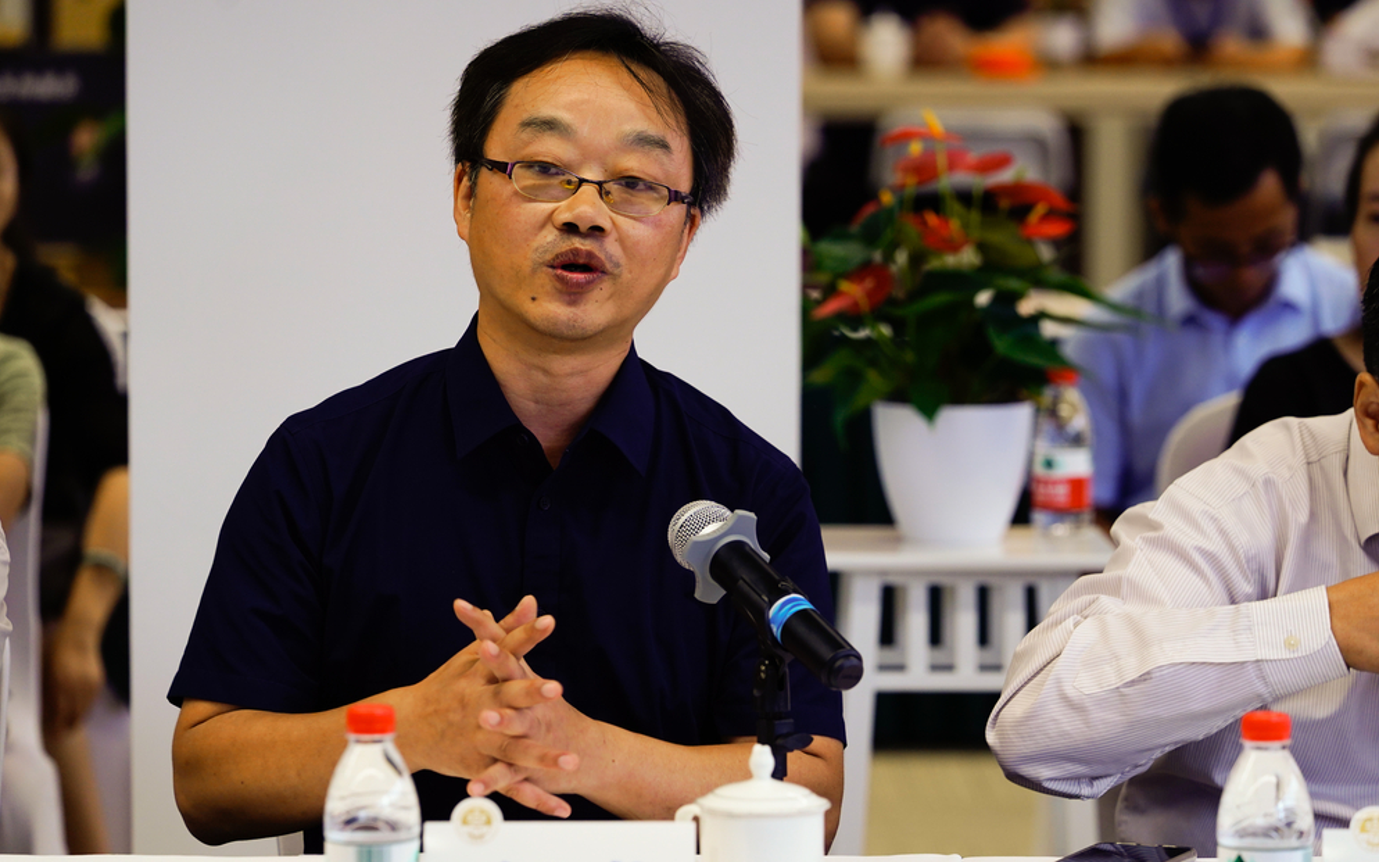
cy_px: 457
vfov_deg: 8.2
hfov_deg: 13.2
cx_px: 687
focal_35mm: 159
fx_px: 5975
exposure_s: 1/200
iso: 1250
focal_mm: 155
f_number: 4.5
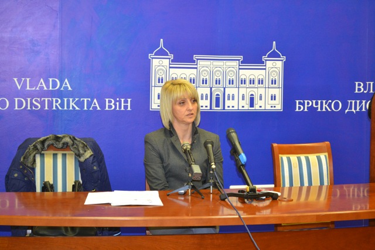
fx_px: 781
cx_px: 188
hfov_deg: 27.0
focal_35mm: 75
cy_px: 125
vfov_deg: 18.2
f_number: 5.6
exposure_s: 1/60
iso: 2000
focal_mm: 50
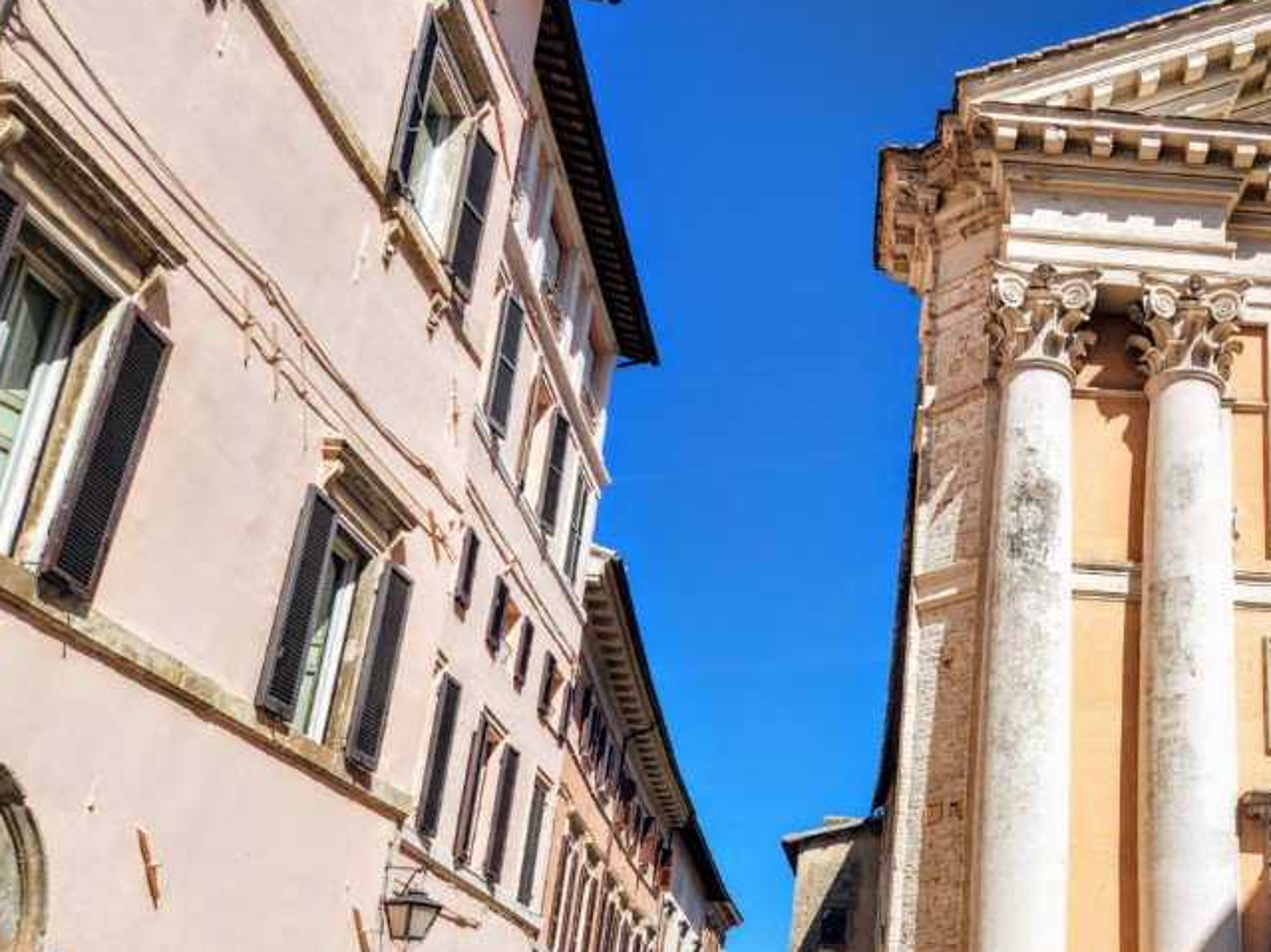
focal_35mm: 36
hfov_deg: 49.0
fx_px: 1322
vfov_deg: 38.9
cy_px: 672
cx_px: 975
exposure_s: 1/1321
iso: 12
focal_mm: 6.4
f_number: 1.8
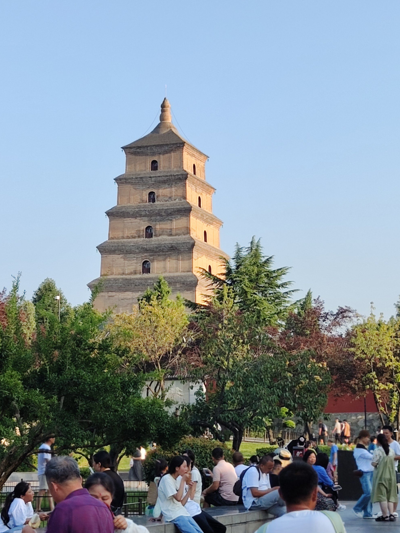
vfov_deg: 24.1
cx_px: 196
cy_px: 260
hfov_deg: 18.2
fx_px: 1248
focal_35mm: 81
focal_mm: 5.59
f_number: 1.88
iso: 50
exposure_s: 1/1000
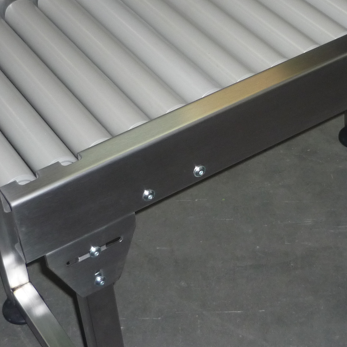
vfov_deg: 22.7
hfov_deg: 22.6
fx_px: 862
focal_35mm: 76
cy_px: 119
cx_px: 243
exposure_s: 1/30
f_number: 2.9
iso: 160
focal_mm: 6.3
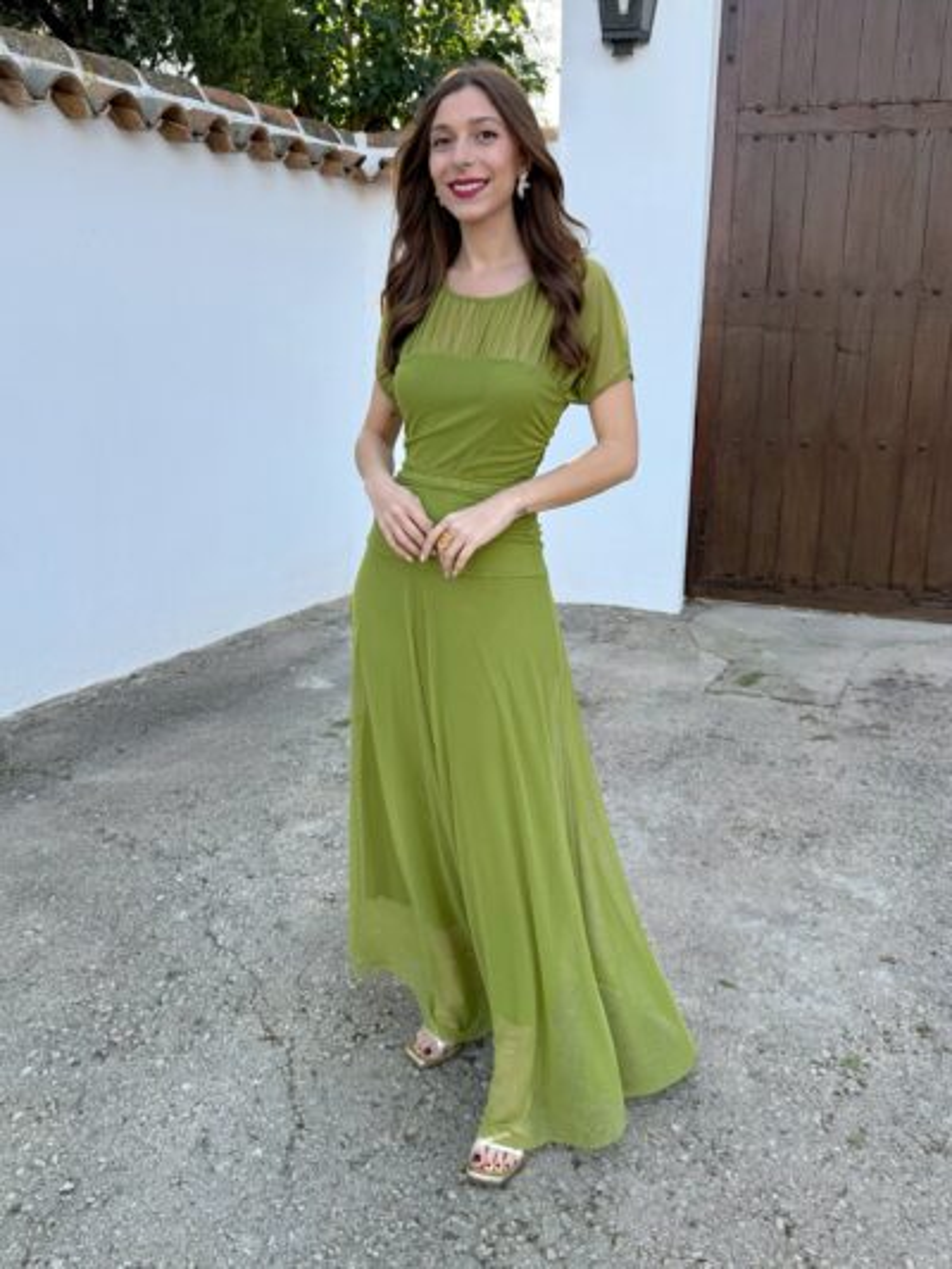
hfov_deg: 56.8
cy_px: 634
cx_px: 476
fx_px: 880
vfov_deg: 71.6
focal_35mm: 24
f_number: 1.78
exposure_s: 1/575
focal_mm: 6.76
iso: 80
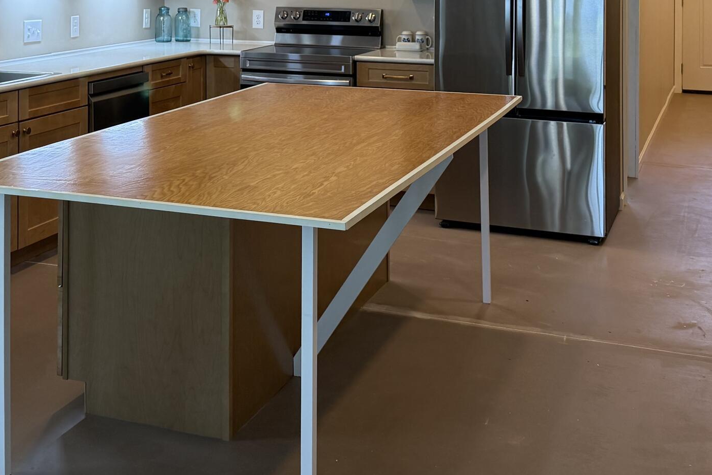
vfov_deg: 23.7
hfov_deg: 36.6
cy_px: -30
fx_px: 1068
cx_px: 259
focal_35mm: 54
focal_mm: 6.76
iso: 200
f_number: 1.78
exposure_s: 1/177
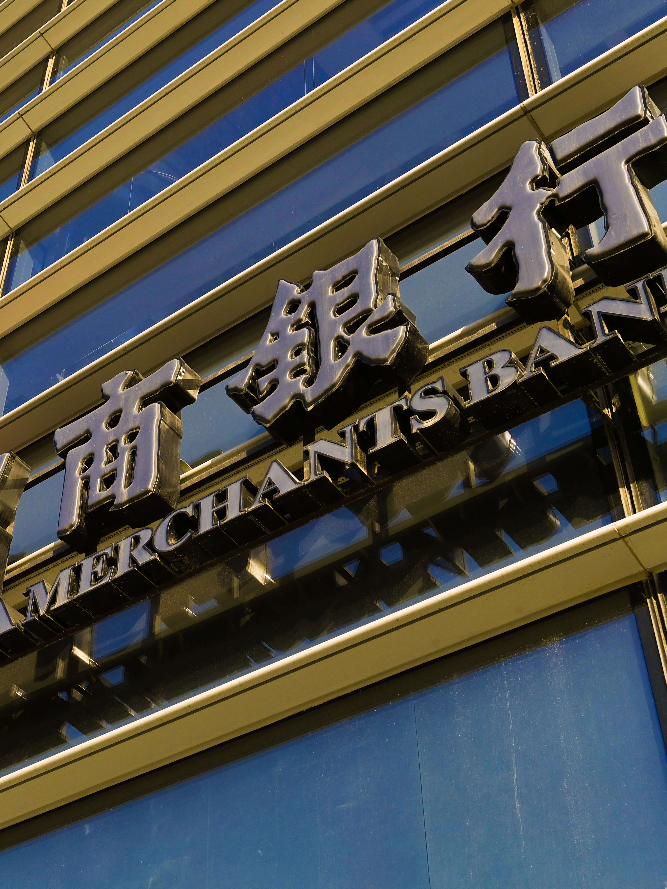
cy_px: 444
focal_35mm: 55
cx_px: 80
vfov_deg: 34.9
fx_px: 1413
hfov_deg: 25.8
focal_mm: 38
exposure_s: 1/500
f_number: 8
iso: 200
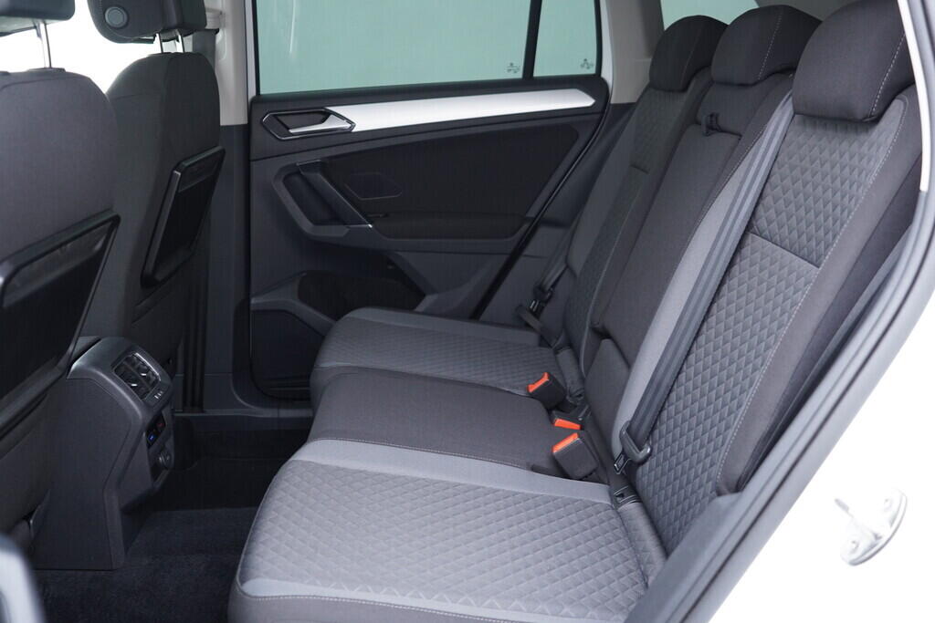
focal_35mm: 36
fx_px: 935
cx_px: 468
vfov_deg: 36.9
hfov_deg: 53.1
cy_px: 312
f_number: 2.8
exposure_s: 1/40
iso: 640
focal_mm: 24
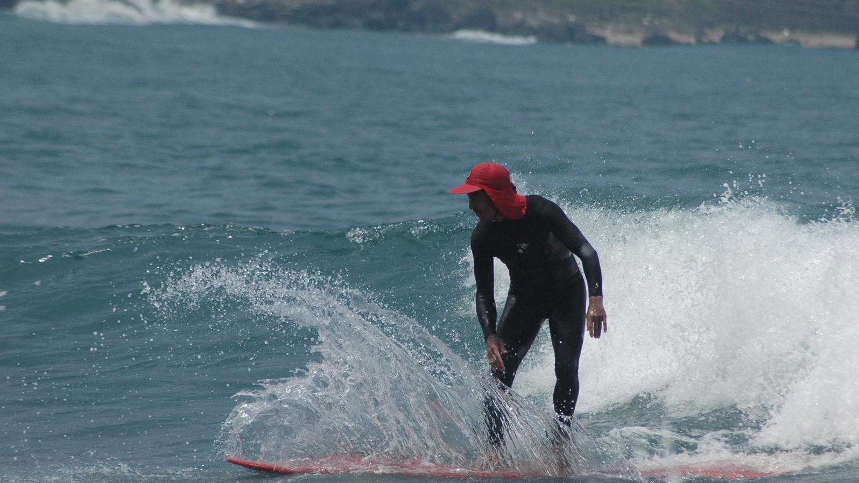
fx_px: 10752
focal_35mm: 472
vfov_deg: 2.6
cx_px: 430
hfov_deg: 4.6
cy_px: 271
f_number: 7.1
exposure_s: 1/3200
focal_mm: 300
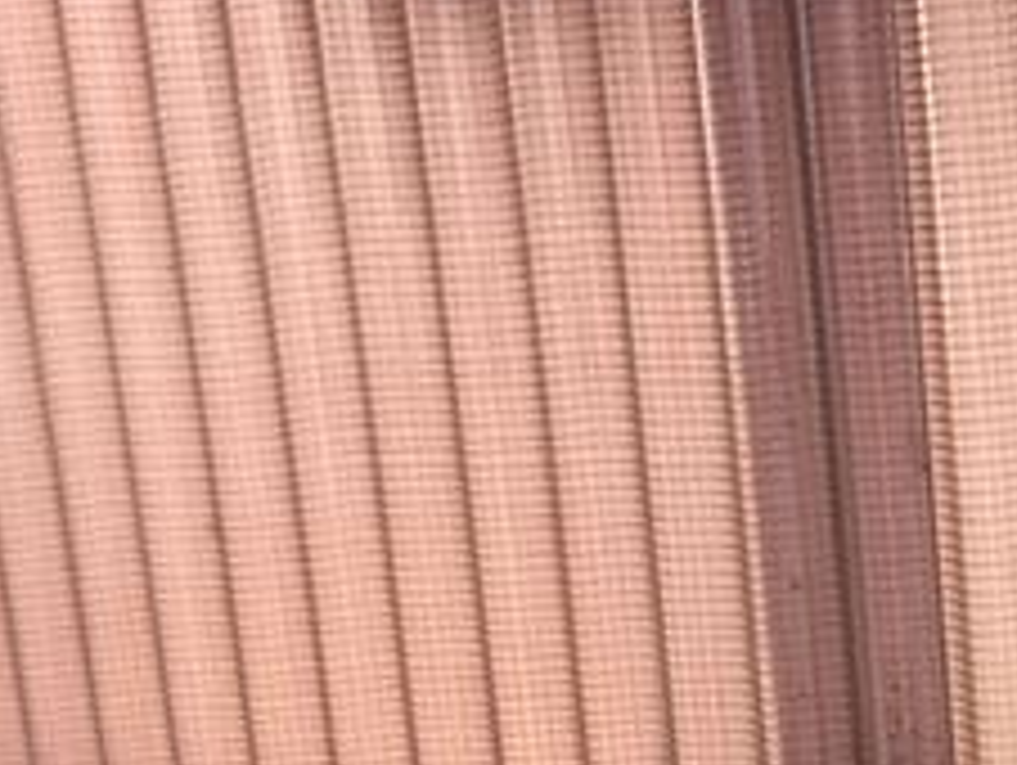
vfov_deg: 17.5
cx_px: 1030
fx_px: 2412
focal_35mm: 82
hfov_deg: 22.8
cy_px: 806
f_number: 2.2
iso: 160
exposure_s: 1/30
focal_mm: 4.15
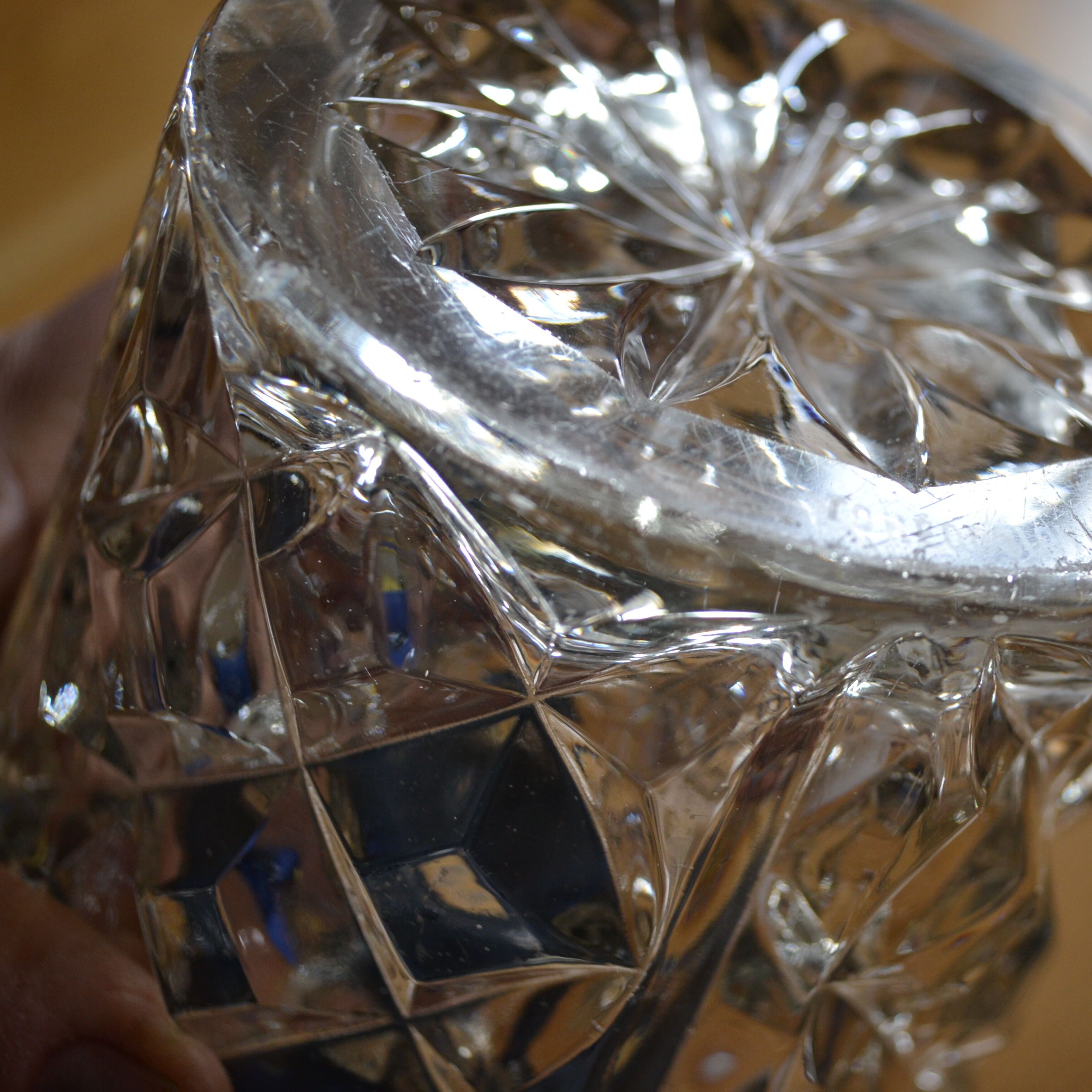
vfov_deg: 31.6
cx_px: 754
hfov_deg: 31.3
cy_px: 548
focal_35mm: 54
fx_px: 1927
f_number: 4.5
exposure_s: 1/50
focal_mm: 28
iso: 400
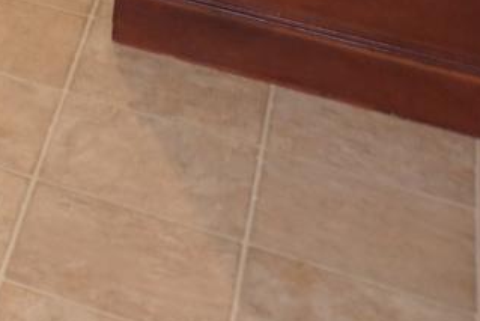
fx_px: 2054
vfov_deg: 7.6
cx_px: -900
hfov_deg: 10.2
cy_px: -691
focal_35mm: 154
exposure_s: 1/5
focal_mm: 16
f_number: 3.5
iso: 125
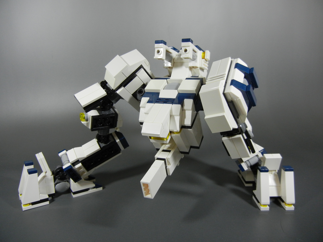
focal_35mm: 30
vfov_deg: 46.8
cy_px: 121
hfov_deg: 60.0
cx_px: 162
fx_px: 280
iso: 400
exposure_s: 1/85
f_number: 3.5
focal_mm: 5.4
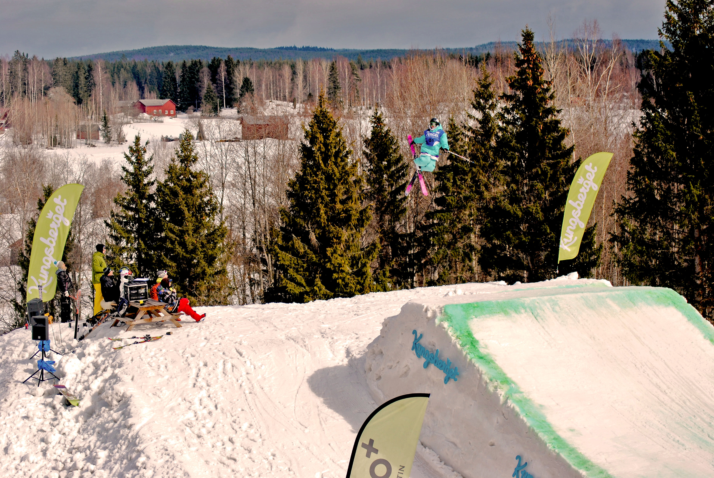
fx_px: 2085
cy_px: 239
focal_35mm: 105
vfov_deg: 13.1
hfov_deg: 19.4
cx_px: 357
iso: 100
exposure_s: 1/500
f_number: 5.6
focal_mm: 70
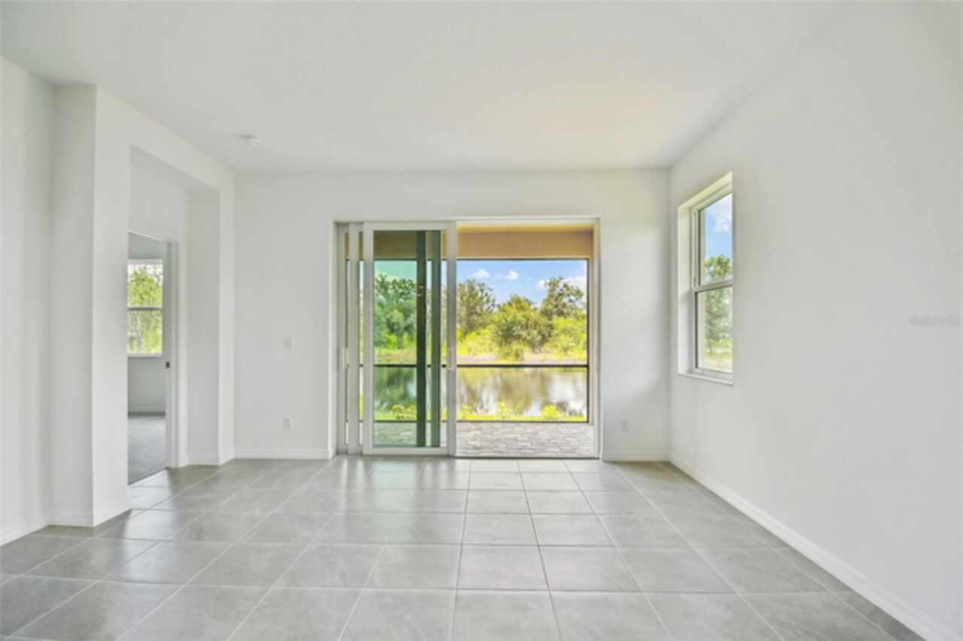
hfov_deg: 100.4
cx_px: 482
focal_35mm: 15
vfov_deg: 77.3
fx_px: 401
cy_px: 320
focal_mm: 10
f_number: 7.1
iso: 100
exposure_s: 1/400
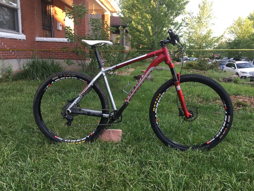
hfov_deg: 61.7
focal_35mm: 29
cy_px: 96
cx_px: 127
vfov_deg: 48.2
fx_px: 213
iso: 40
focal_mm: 4.15
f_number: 2.2
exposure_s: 1/120
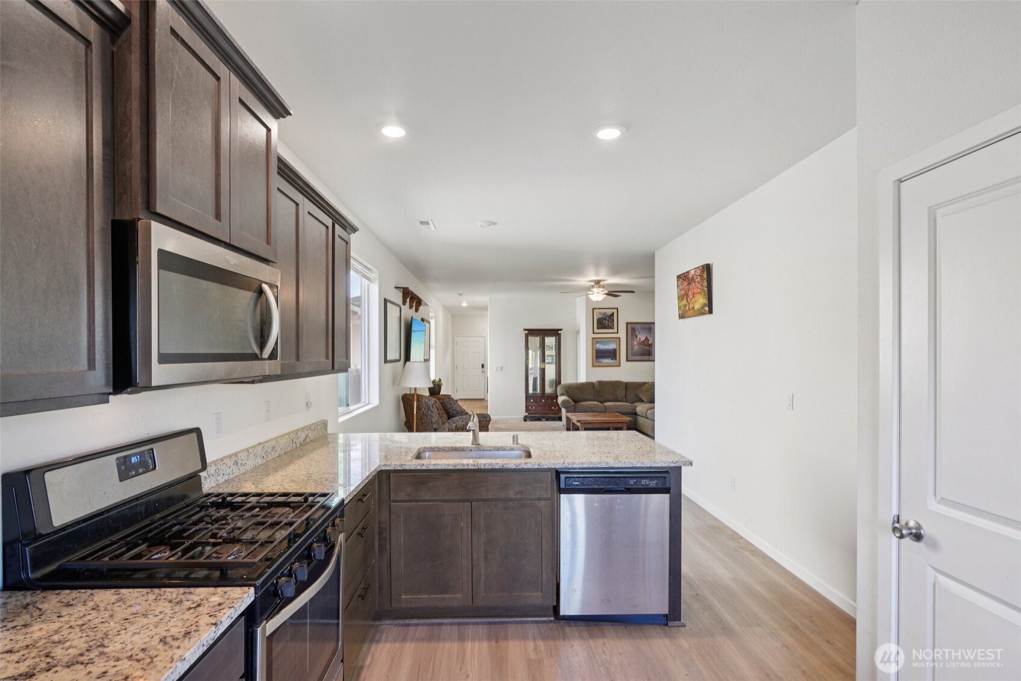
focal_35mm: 17
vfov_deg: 70.4
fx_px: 482
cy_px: 340
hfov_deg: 93.3
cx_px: 510
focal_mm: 17
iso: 400
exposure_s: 1/20
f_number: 8
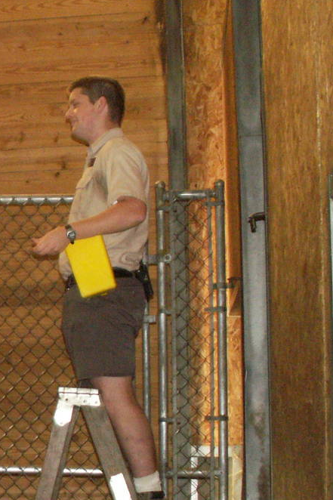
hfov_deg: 14.0
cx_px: -245
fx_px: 1222
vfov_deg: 22.9
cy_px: 375
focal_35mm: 88
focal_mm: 5.86
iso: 160
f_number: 2.8
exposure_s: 1/40
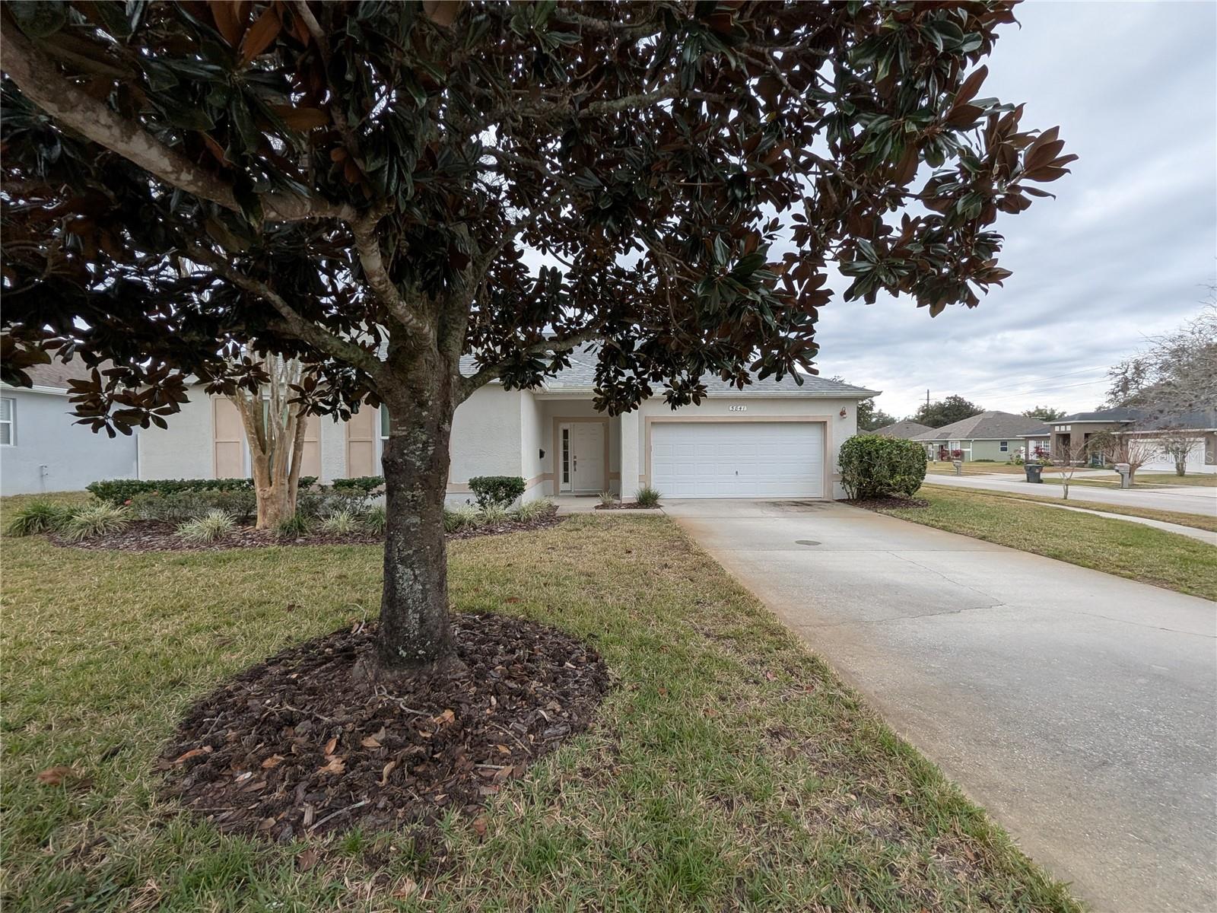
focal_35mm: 13
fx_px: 457
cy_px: 456
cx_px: 608
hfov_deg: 106.2
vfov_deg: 89.9
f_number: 2.2
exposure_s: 1/391
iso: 45
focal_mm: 1.54
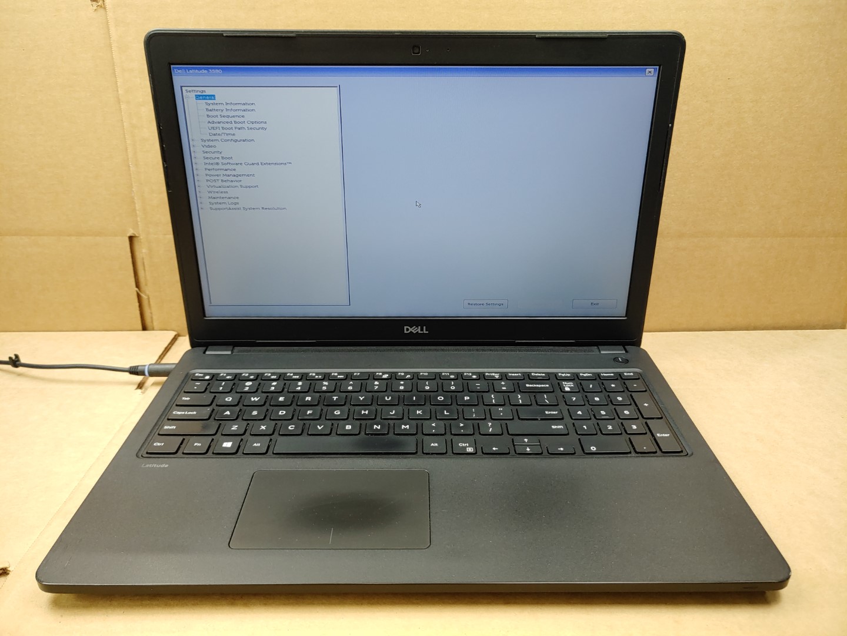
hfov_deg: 67.3
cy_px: 318
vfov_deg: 53.1
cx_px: 424
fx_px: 636
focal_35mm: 26
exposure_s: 1/120
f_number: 1.8
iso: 50
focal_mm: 4.36
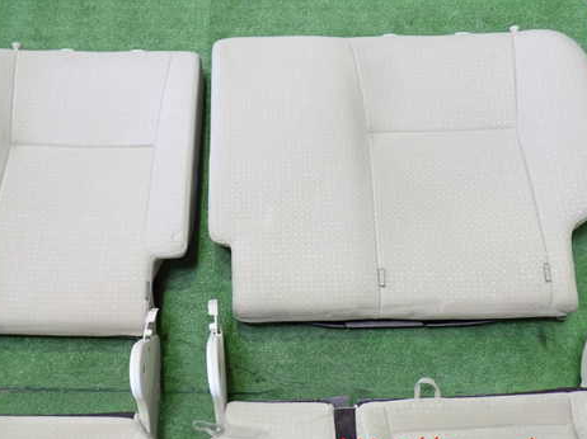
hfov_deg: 47.7
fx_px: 661
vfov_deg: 36.7
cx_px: 246
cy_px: 181
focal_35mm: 39
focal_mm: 5.4
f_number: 2.3
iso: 250
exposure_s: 1/30
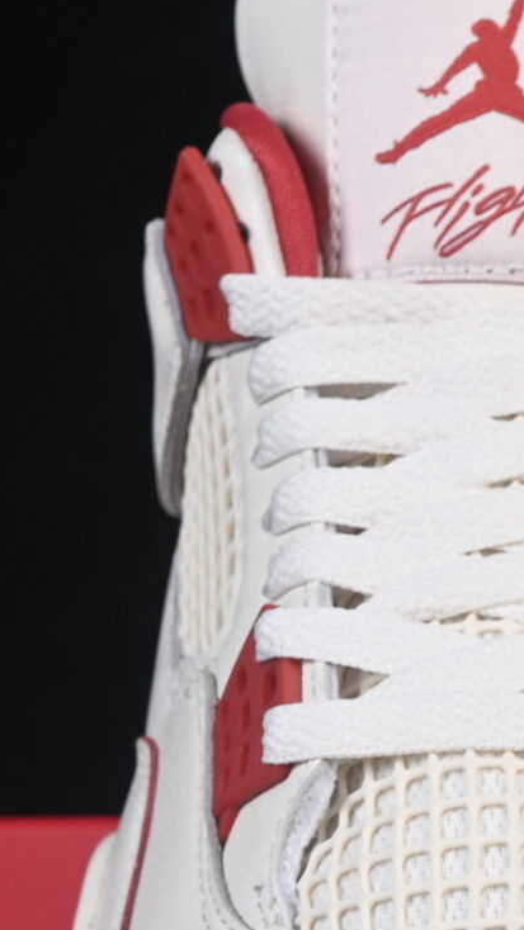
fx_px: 6767
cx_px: 869
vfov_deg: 7.8
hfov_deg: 4.4
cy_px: 875
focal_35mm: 274
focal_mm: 50
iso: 160
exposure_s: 1/80
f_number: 8
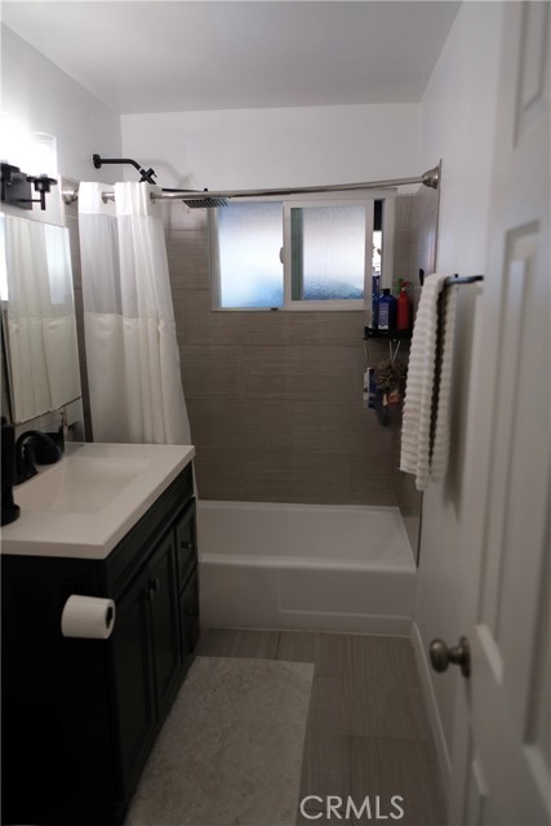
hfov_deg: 53.2
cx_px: 276
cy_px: 413
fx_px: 551
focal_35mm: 24
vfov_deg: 73.7
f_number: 1.4
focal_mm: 16
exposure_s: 1/140
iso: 125
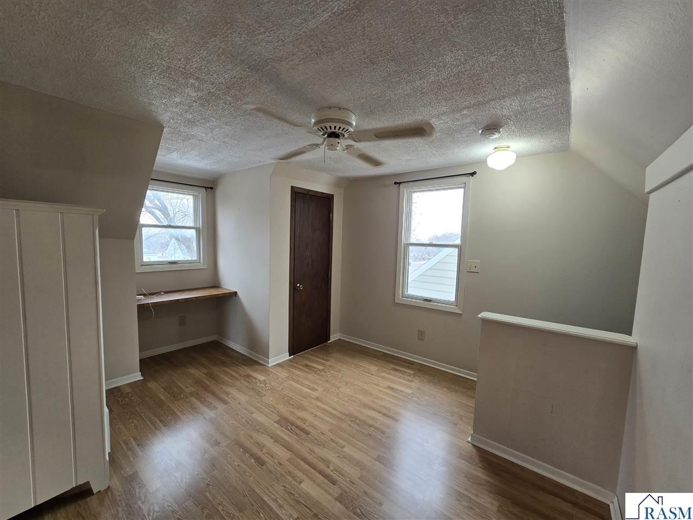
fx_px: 260
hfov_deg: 106.2
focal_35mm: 13
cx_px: 346
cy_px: 260
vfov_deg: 89.9
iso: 125
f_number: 2.2
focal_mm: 2.2
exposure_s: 1/60
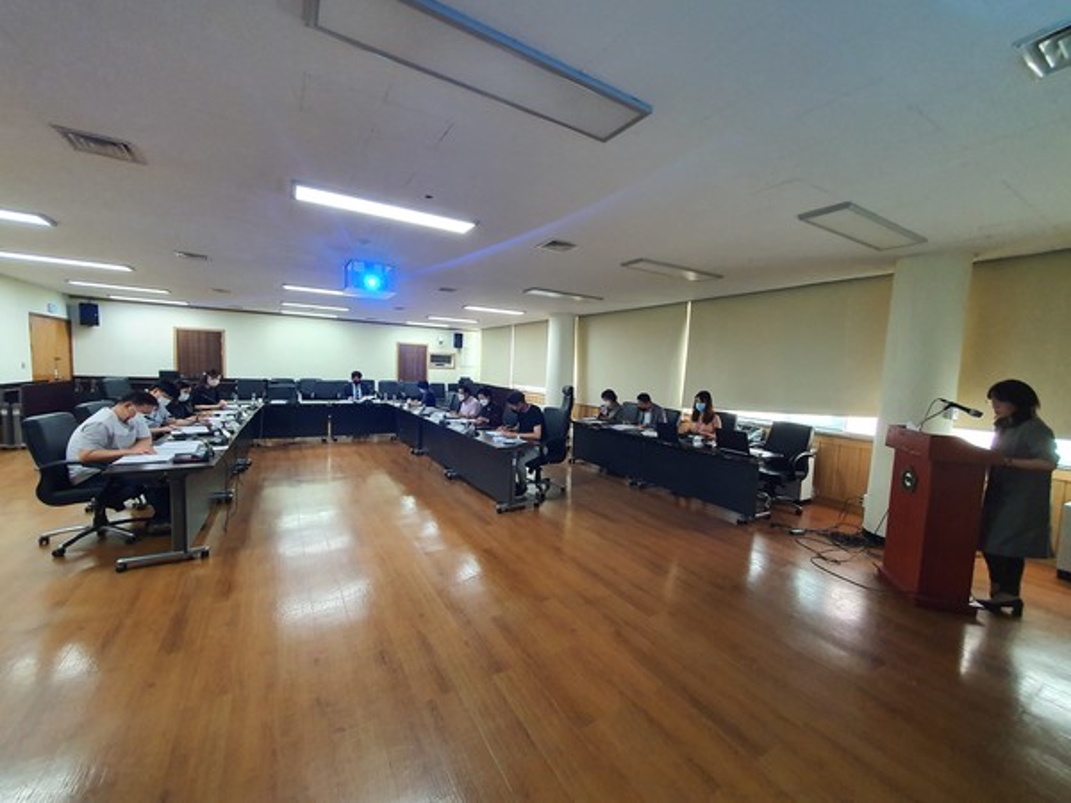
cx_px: 536
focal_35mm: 13
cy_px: 402
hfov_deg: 106.2
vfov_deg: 89.9
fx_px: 402
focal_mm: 1.8
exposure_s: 1/60
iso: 320
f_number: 2.2
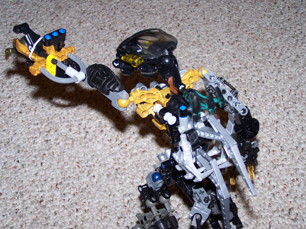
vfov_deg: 22.9
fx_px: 566
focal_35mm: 64
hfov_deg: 30.3
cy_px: 114
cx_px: 153
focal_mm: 10.7
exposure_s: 1/60
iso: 80
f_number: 3.2
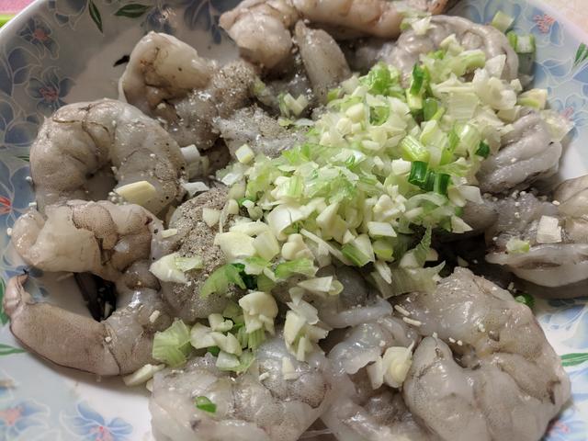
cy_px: 220
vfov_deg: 53.1
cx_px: 294
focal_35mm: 26
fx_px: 442
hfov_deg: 67.3
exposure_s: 1/40
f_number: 2
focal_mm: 4.67
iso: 401
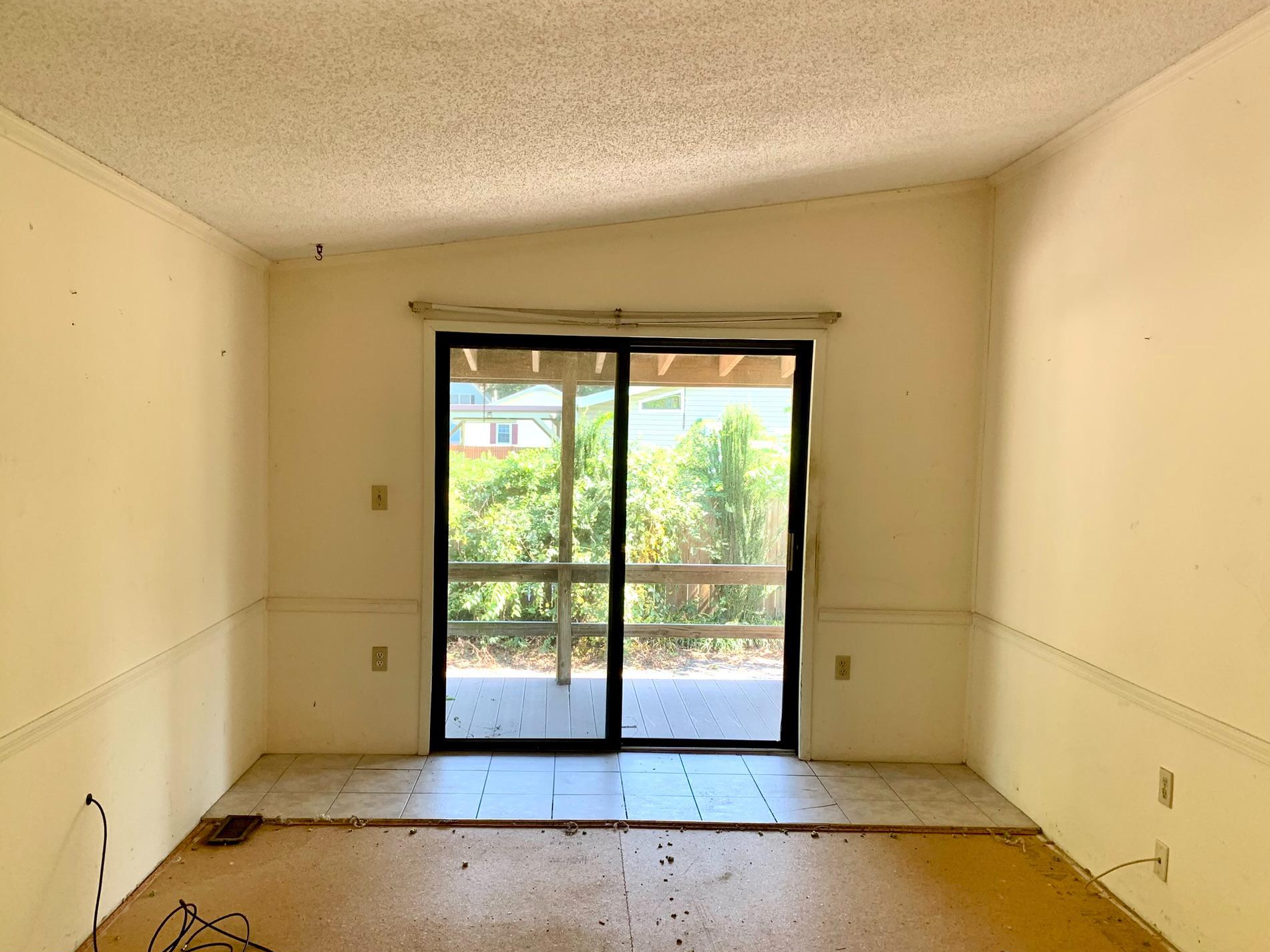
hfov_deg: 63.4
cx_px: 588
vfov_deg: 49.7
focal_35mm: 28
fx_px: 1027
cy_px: 497
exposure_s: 1/97
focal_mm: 4.25
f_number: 1.8
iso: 100
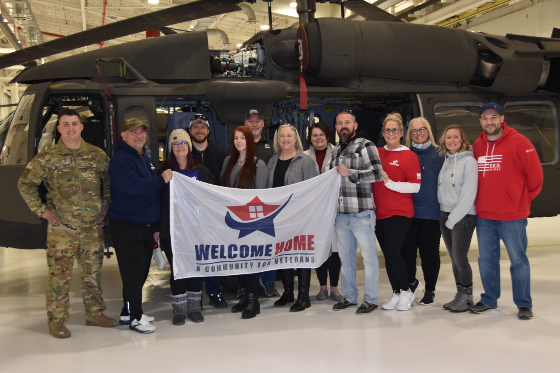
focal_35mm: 44
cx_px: 280
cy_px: 186
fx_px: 677
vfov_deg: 30.8
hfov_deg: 45.0
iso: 1000
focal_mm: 29
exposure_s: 1/60
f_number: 4
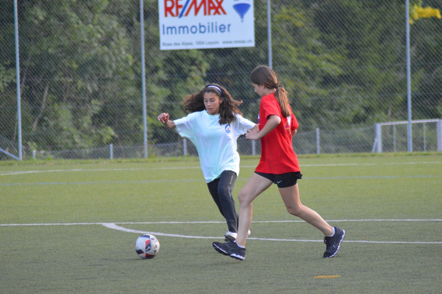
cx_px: 221
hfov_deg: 7.6
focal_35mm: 270
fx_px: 3312
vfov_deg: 5.1
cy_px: 147
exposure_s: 1/640
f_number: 4.5
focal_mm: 180
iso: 3200
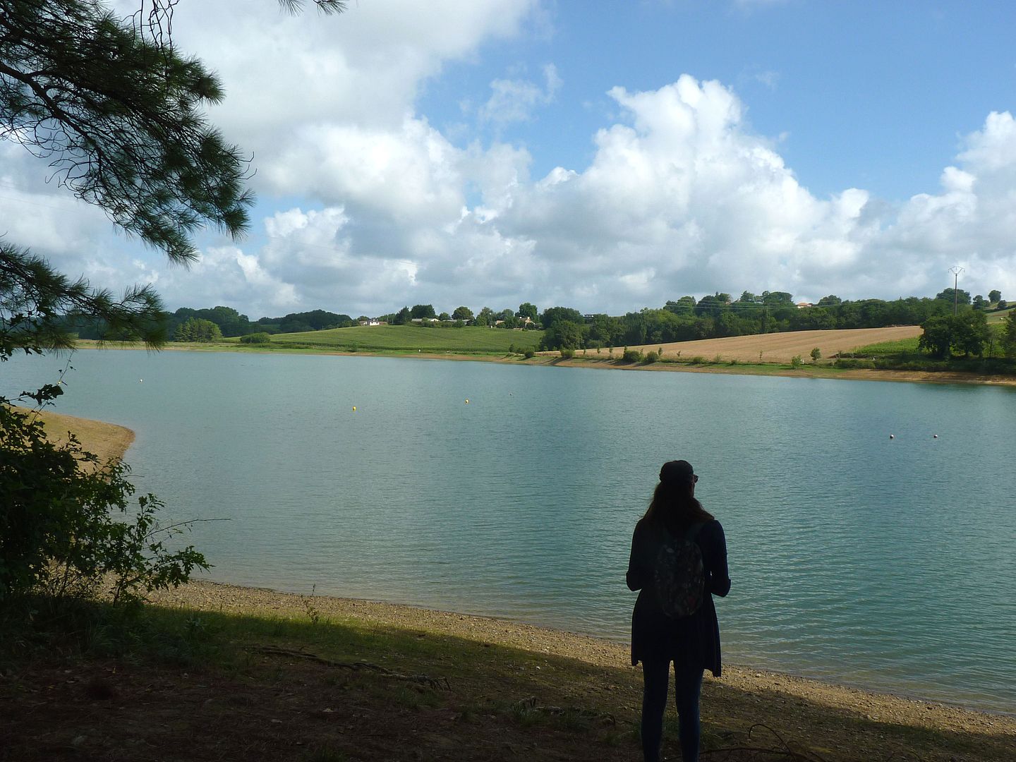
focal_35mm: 29
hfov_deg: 61.7
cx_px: 508
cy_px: 381
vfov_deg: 48.2
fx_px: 851
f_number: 7.1
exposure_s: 1/250
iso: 80
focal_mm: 5.2
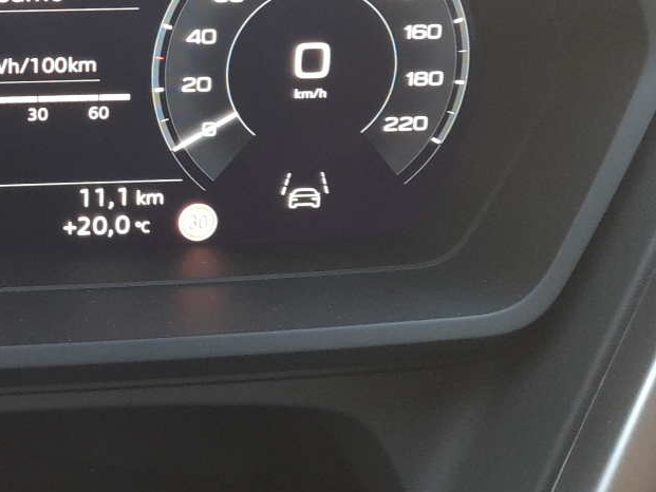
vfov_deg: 24.2
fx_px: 1099
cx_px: -20
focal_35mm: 58
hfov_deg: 30.5
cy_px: 4
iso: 317
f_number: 2
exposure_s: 1/50
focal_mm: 4.6
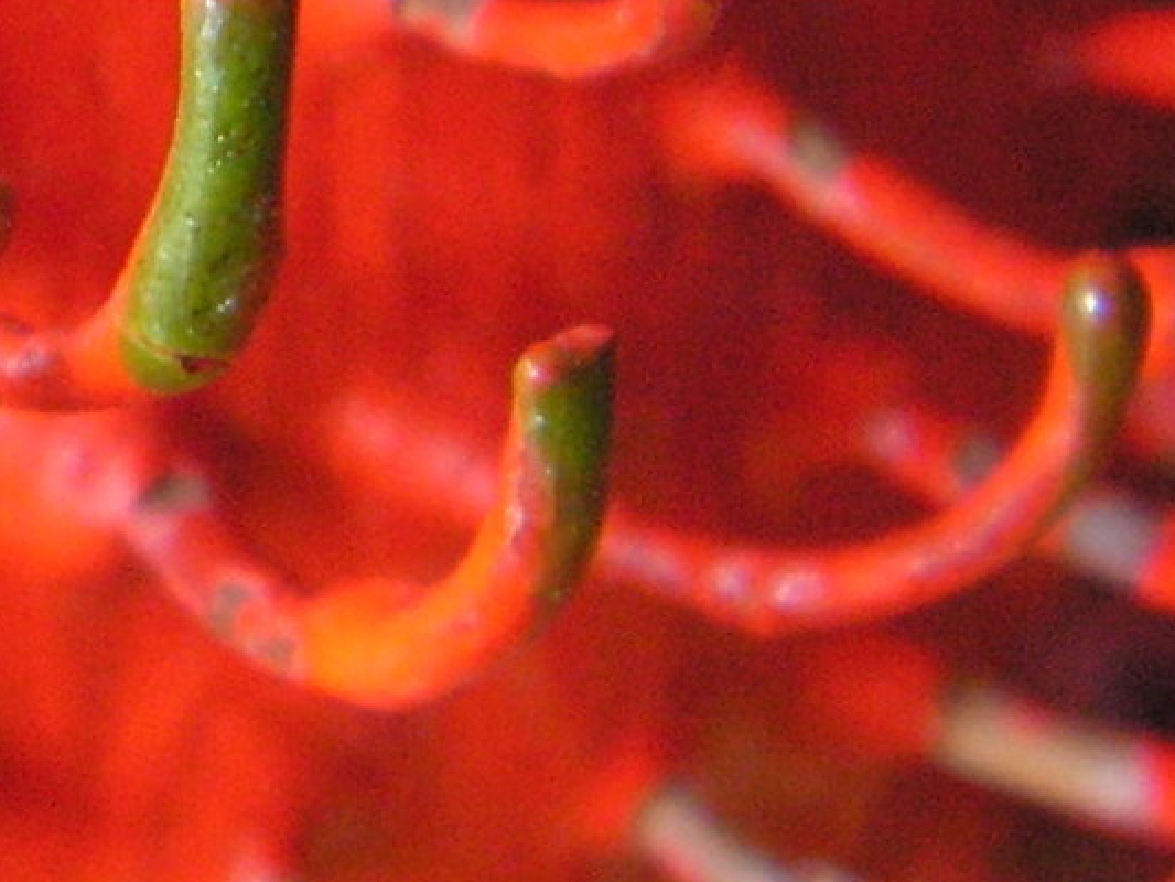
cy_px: 7
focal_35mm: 162
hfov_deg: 11.8
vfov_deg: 9.1
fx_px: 5500
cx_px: -472
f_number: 3.2
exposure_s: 1/40
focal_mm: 6
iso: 160
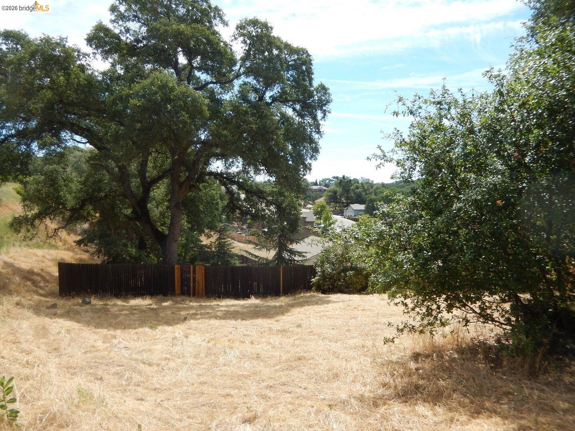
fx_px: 465
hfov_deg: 63.4
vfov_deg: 49.7
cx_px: 288
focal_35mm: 28
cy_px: 216
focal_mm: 5.1
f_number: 3.6
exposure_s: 1/800
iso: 125
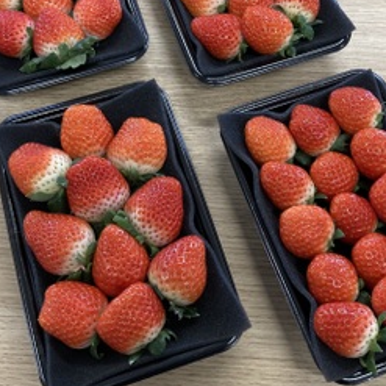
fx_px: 606
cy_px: 133
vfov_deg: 35.1
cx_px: 186
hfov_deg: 35.4
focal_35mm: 48
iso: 160
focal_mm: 3.99
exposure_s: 1/60
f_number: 1.8
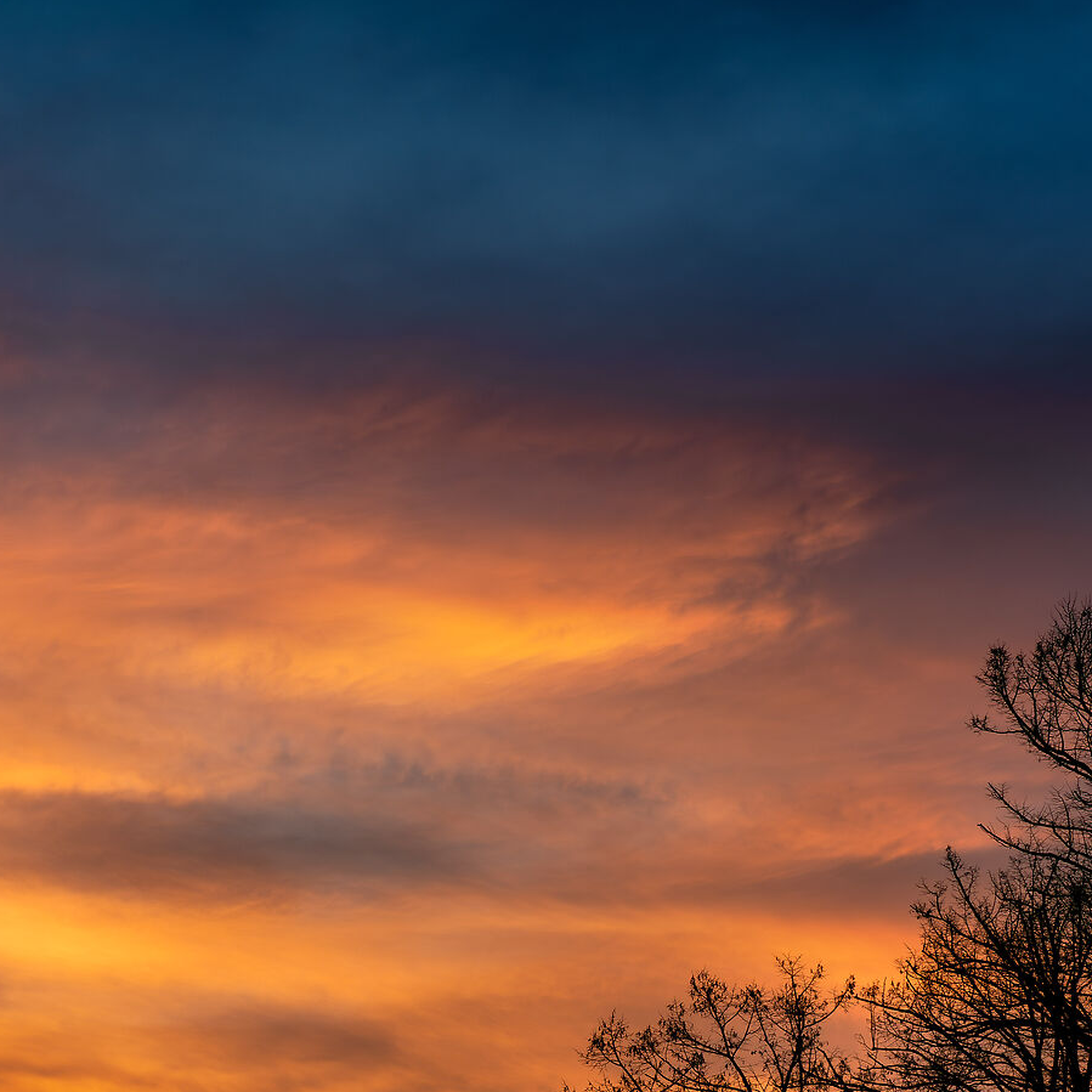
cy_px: 929
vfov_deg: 20.3
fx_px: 2998
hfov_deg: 20.2
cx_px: 91
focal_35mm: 84
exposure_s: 1/25
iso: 100
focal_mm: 37
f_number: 8
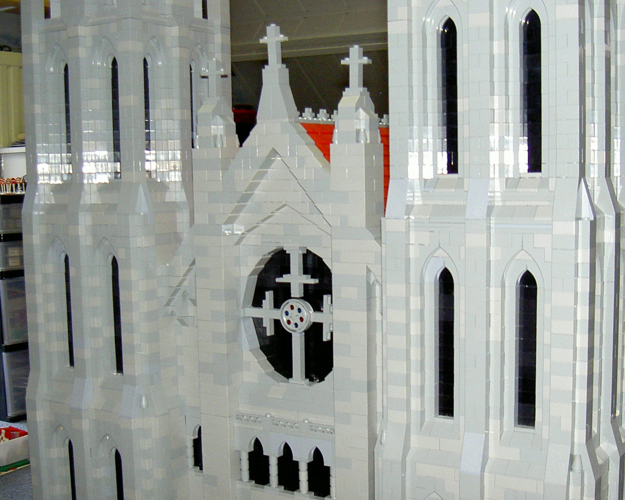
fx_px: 925
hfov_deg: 37.3
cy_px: 283
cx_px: 331
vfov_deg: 30.2
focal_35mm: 50
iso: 100
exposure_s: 1/59.5
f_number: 2.8
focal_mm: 8
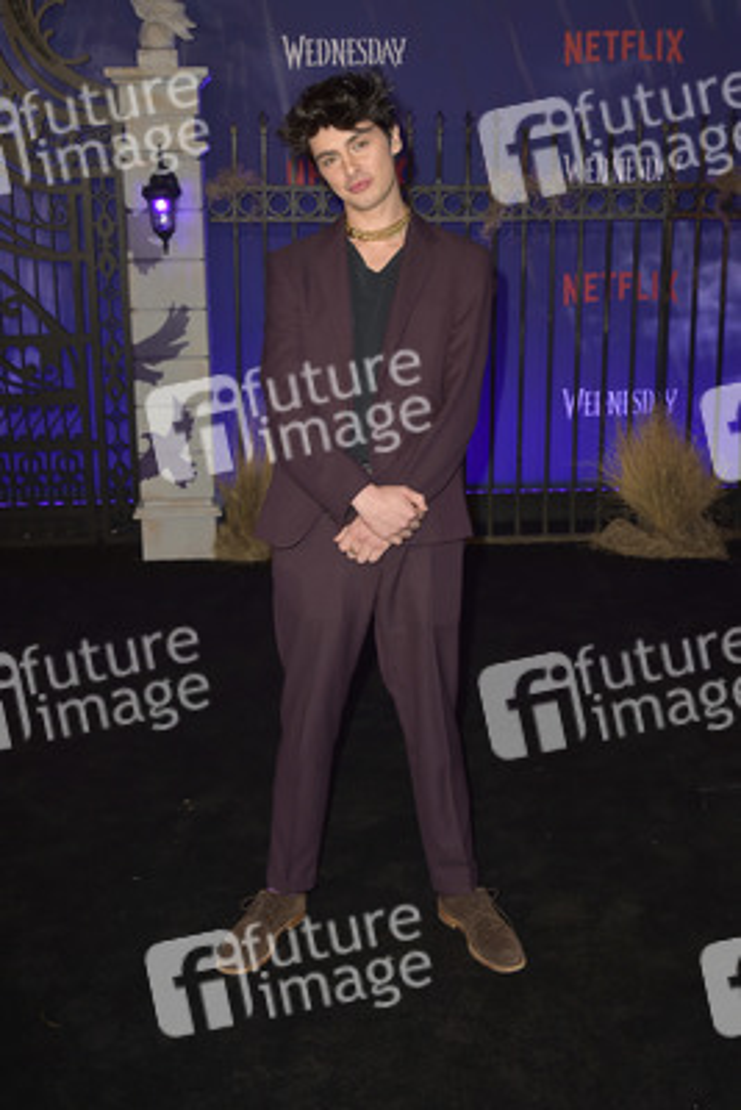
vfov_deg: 53.1
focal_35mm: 36
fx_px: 1110
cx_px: 370
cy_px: 555
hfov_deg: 36.9
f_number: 6.3
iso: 640
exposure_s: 1/250
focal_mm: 36
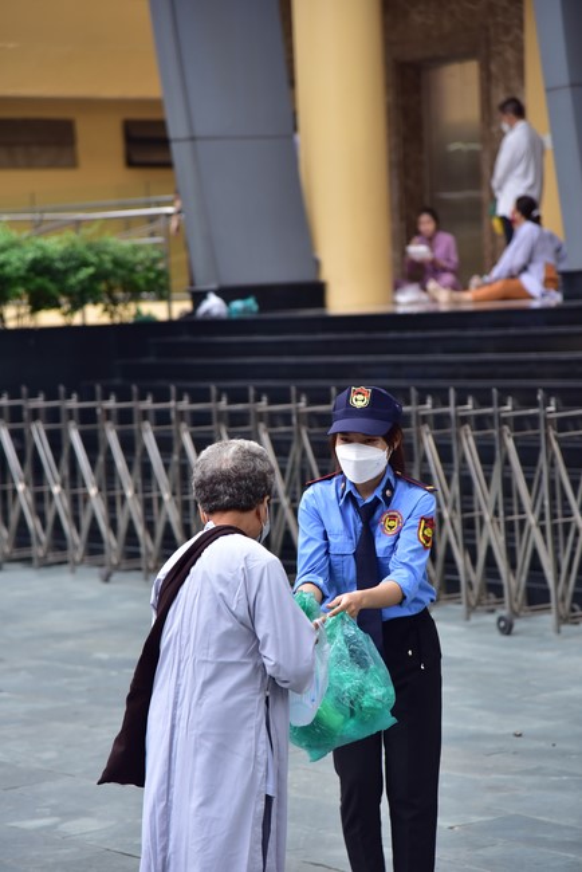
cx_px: 291
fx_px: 2907
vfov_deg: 17.1
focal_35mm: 120
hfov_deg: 11.4
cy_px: 436
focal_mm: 120
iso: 400
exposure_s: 1/160
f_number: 4
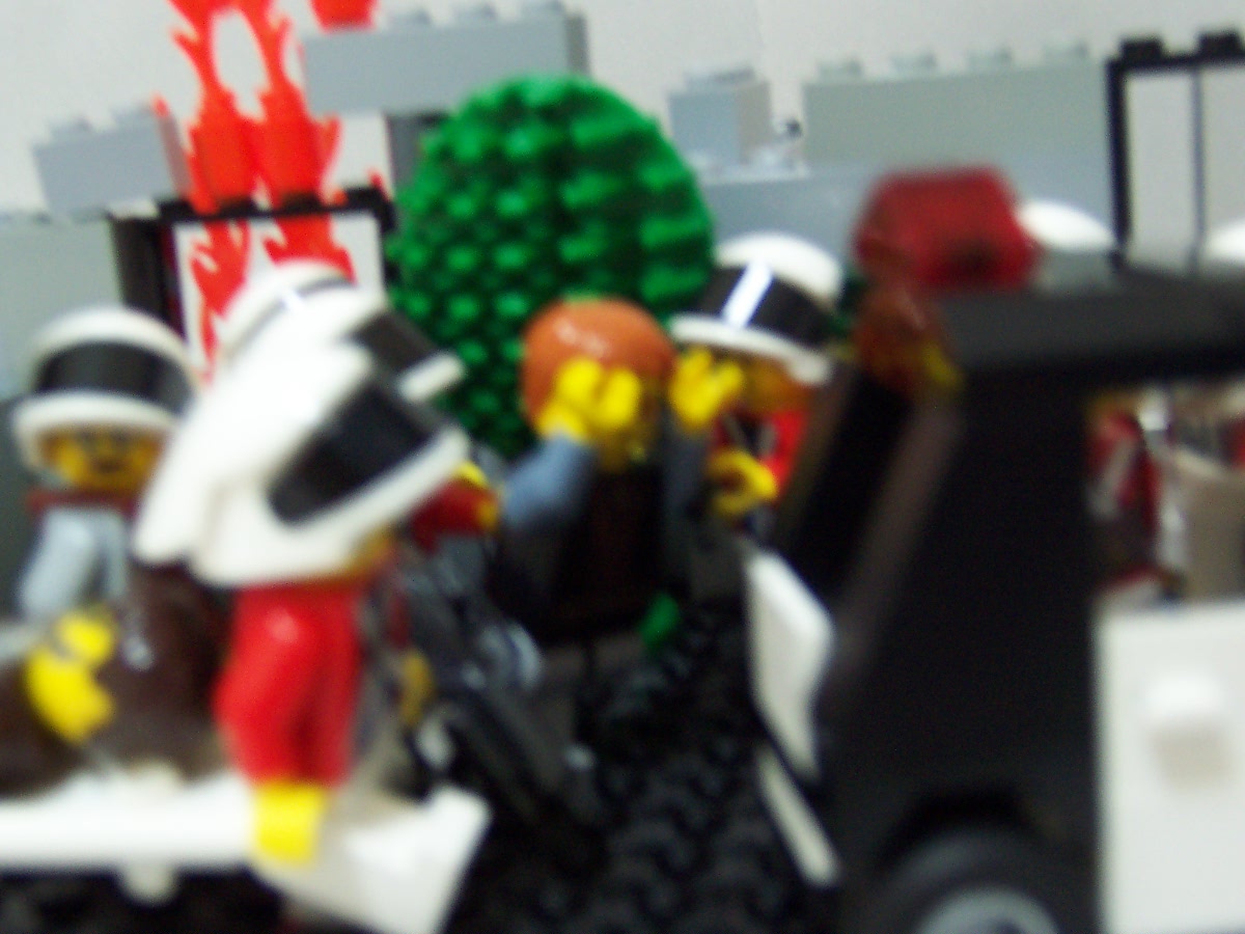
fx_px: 2410
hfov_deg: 29.0
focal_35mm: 67
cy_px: 467
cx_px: 622
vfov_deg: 21.9
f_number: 3.4
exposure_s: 1/8
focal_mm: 10.4
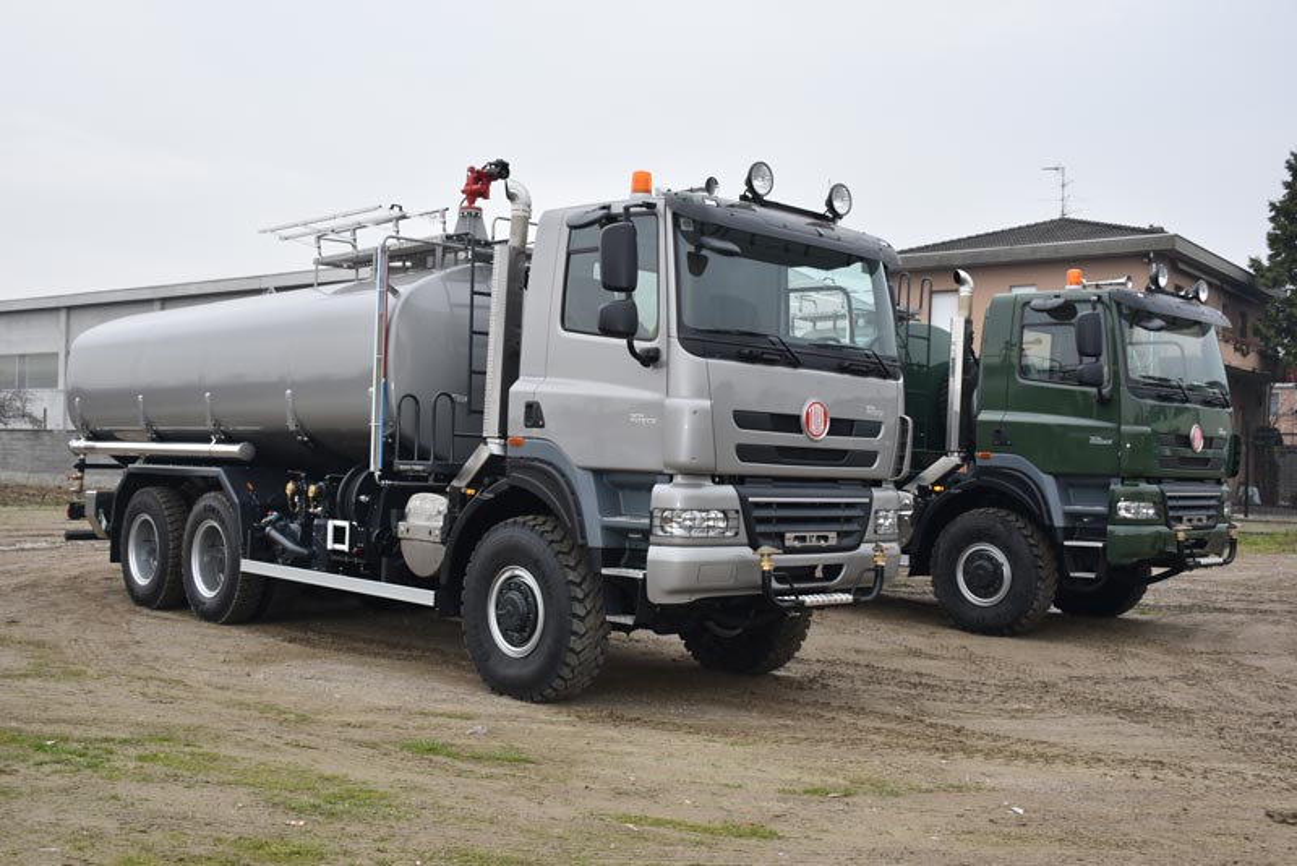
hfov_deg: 53.1
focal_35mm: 36
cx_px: 648
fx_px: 1297
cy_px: 433
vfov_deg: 36.9
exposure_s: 1/125
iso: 180
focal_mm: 24
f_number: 5.6
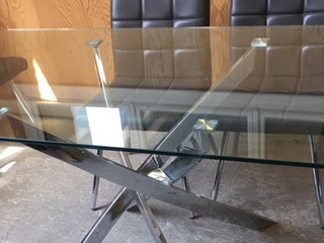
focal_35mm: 58
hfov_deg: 33.2
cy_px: 183
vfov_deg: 24.9
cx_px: 136
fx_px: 543
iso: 40
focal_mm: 4.15
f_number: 2.2
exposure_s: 1/30
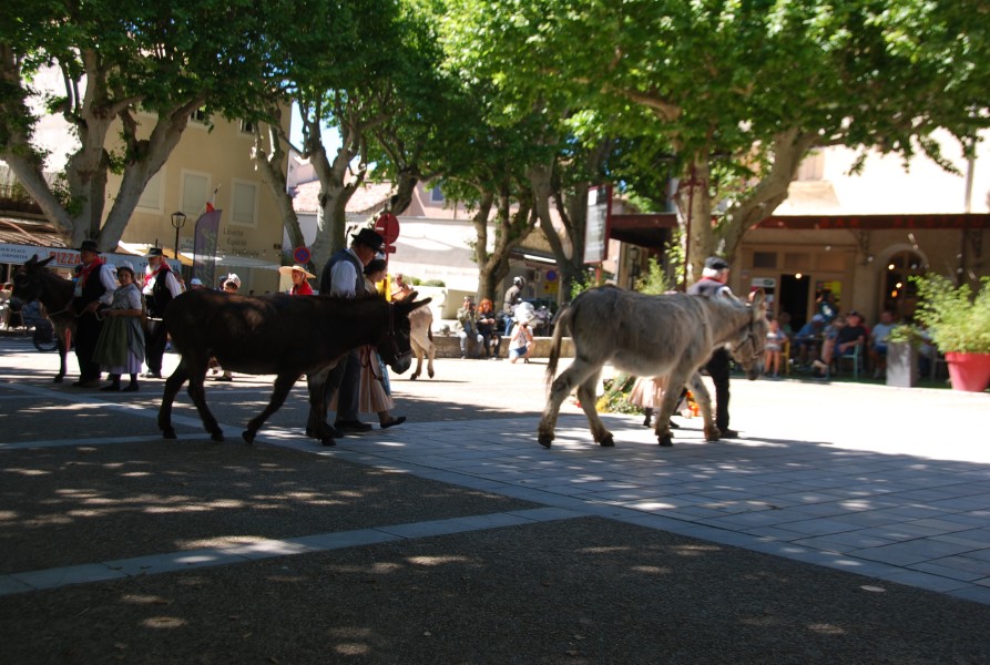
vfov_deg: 32.1
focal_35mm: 42
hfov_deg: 46.3
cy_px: 332
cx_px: 495
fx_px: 1158
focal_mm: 28
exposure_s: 1/125
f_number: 5.6
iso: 100
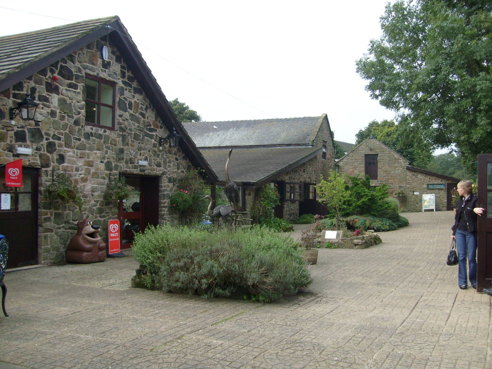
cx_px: 246
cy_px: 184
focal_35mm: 35
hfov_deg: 52.6
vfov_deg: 40.7
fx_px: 497
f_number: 7.1
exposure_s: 1/125
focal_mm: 5.8
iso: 80
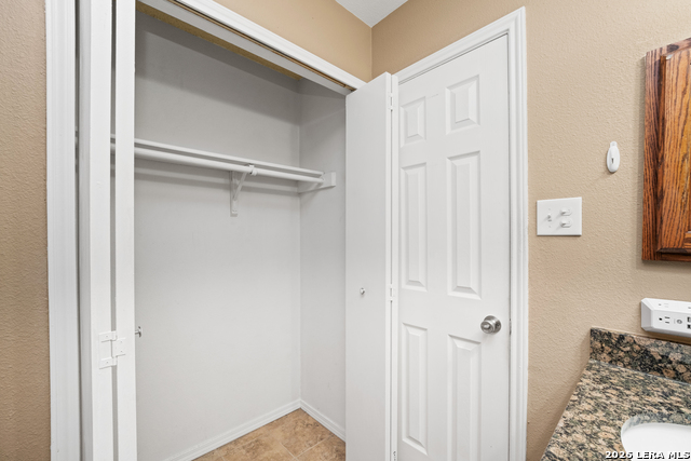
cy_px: 230
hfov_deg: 104.2
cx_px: 346
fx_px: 269
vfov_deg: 81.2
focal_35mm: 14
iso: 500
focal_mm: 9
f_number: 5.6
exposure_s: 1/13
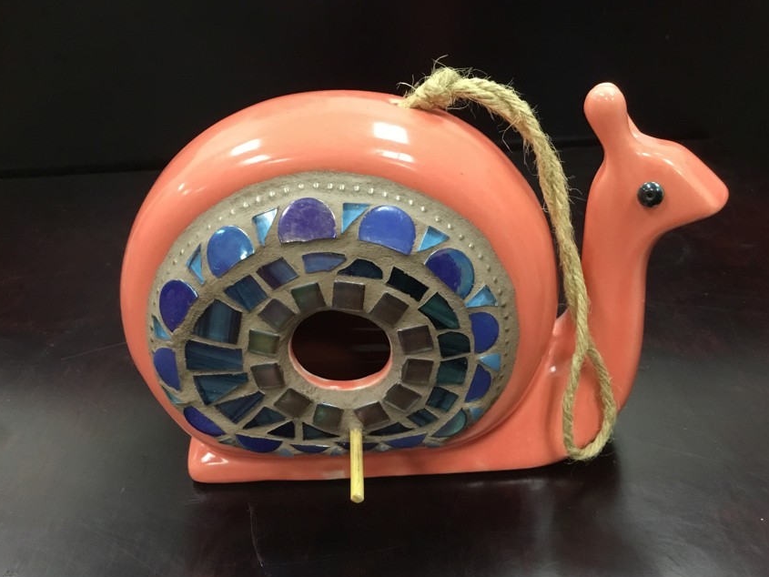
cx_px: 398
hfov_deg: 55.3
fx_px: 733
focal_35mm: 33
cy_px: 300
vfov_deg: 42.9
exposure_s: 1/30
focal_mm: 3.3
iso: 160
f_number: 2.4
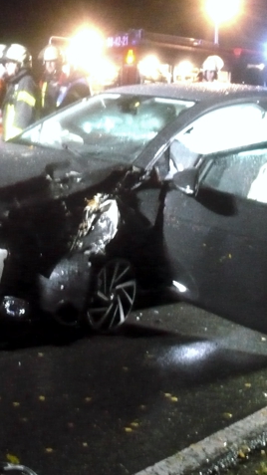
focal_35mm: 52
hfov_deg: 23.0
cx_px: 95
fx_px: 655
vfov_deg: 39.9
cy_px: 240
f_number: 2.8
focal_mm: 5.8
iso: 800
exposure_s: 1/15
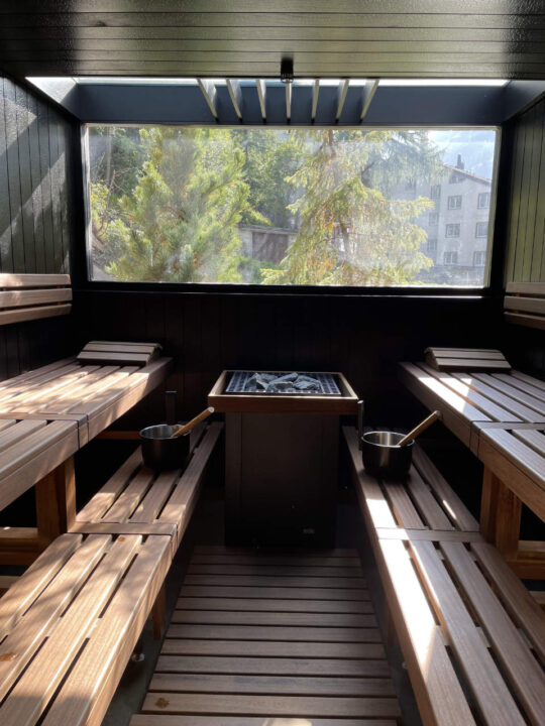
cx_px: 272
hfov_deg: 53.1
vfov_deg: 67.3
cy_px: 363
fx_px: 546
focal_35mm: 26
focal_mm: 4.2
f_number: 1.6
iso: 32
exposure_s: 1/189
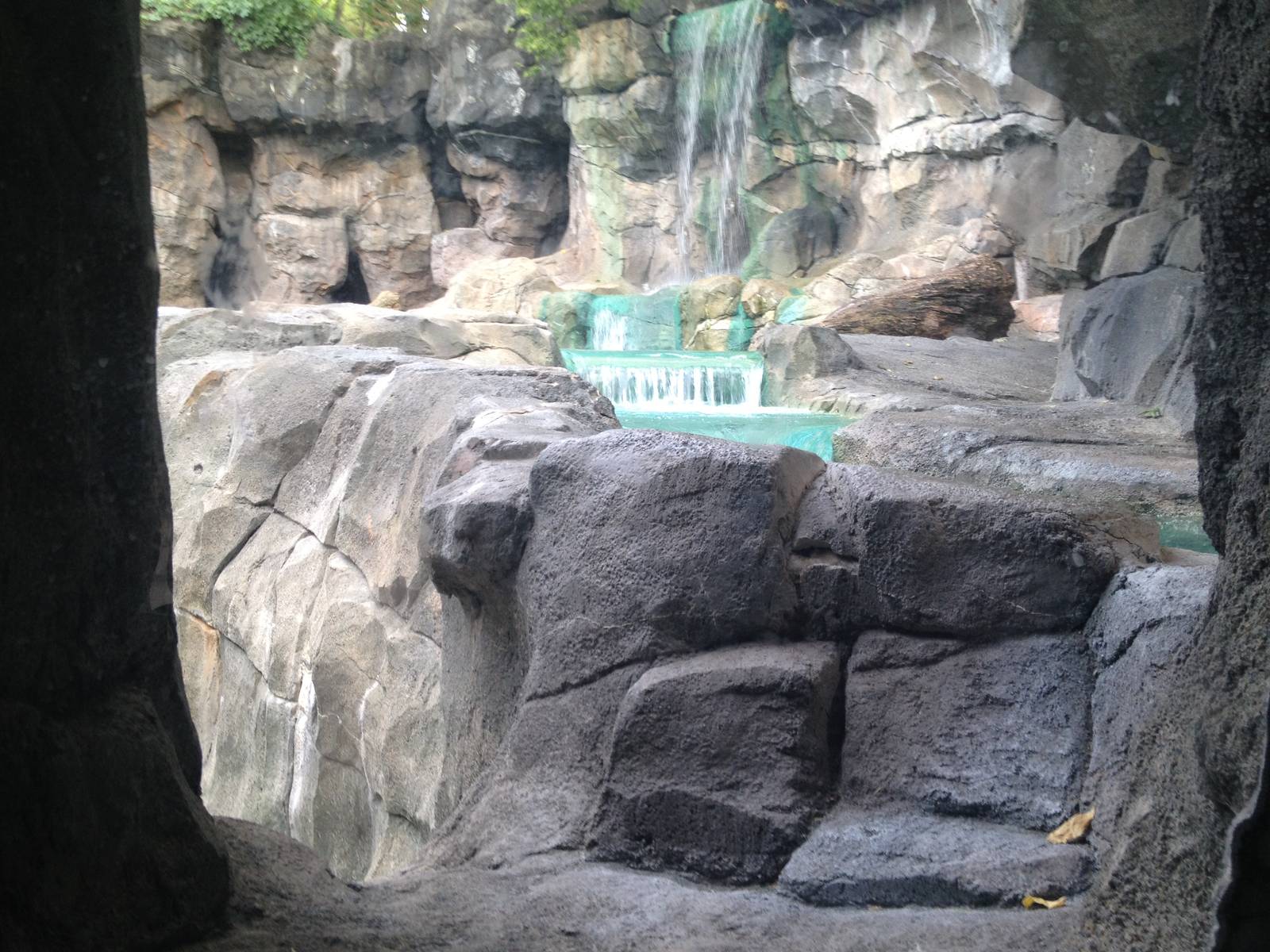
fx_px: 1284
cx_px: 635
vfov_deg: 40.7
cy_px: 476
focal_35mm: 35
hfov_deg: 52.6
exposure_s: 1/40
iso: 80
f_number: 2.4
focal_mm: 4.28
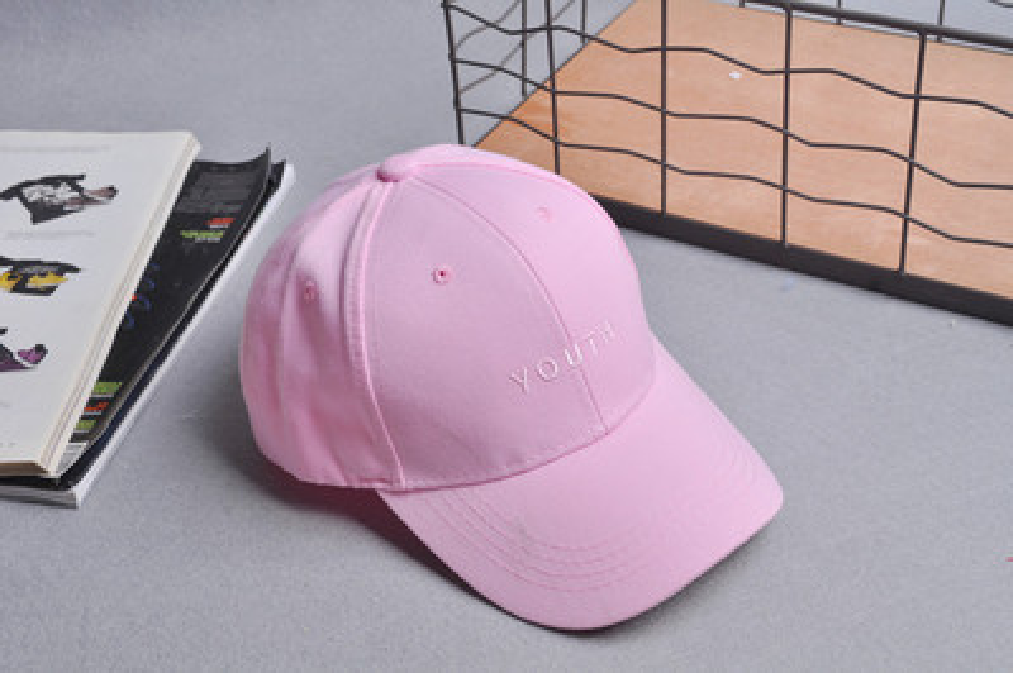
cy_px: 336
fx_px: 1603
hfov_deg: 35.1
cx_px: 506
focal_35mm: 57
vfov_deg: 23.7
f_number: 10
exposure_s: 1/125
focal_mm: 38
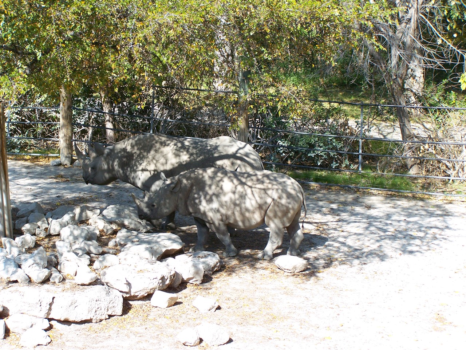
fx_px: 1104
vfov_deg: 18.0
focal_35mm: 82
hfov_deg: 23.8
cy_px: 175
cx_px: 233
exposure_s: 1/250
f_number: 4.5
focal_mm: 13.7
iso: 80
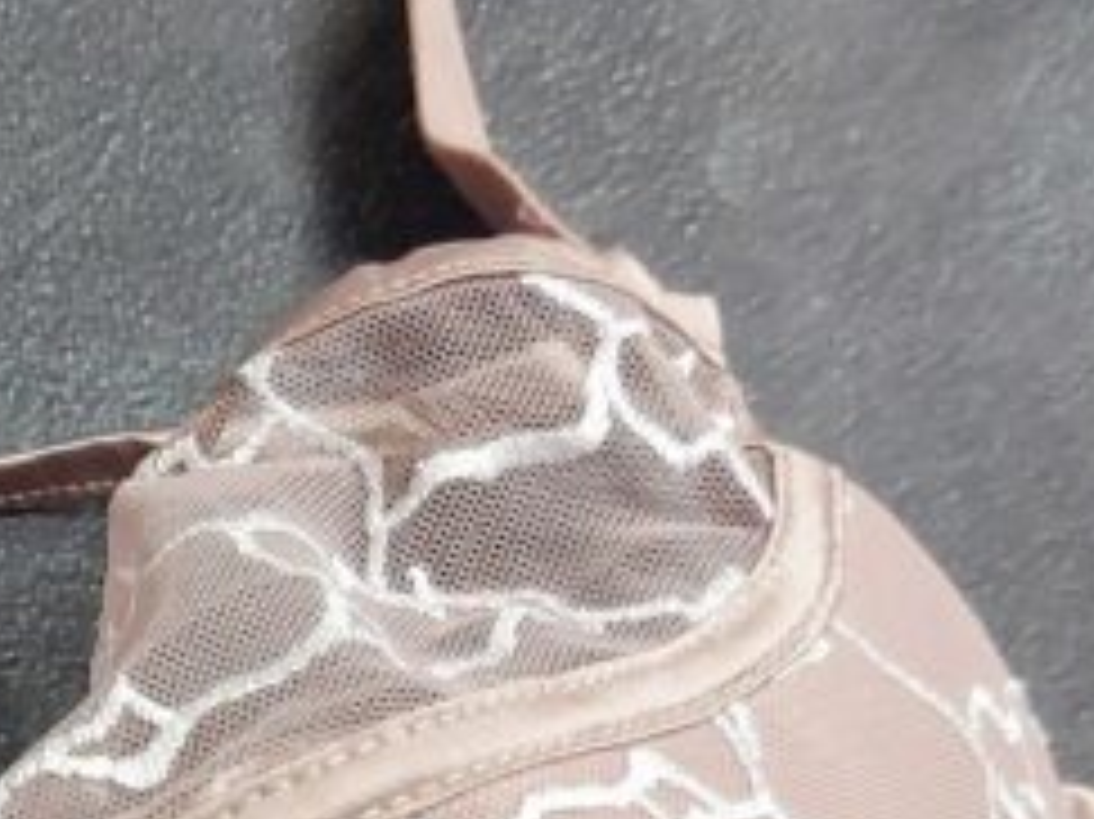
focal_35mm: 101
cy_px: 1053
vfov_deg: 14.1
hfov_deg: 18.1
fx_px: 3190
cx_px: -360
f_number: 1.8
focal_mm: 5.23
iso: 80
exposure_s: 1/50
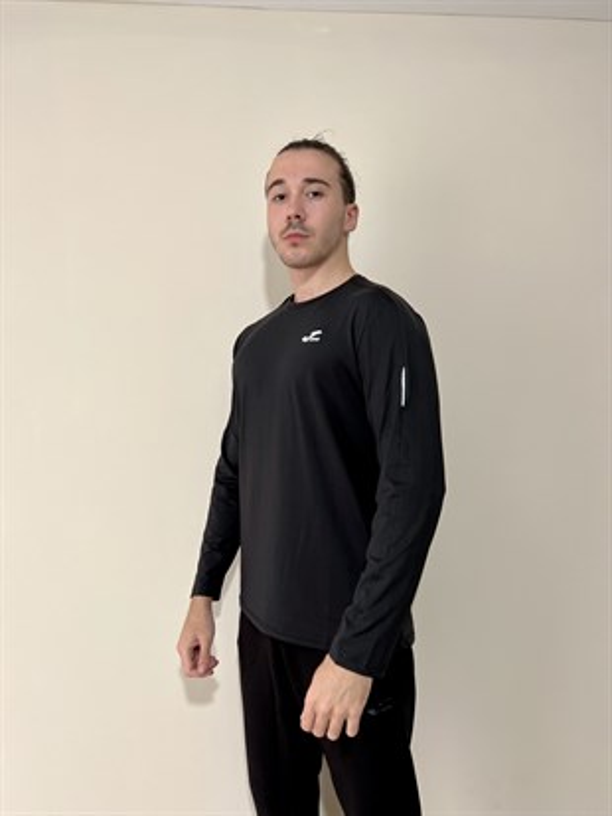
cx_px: 306
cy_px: 408
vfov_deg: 67.3
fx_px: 613
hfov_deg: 53.1
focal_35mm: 26
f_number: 1.5
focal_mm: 5.7
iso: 125
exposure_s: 1/100
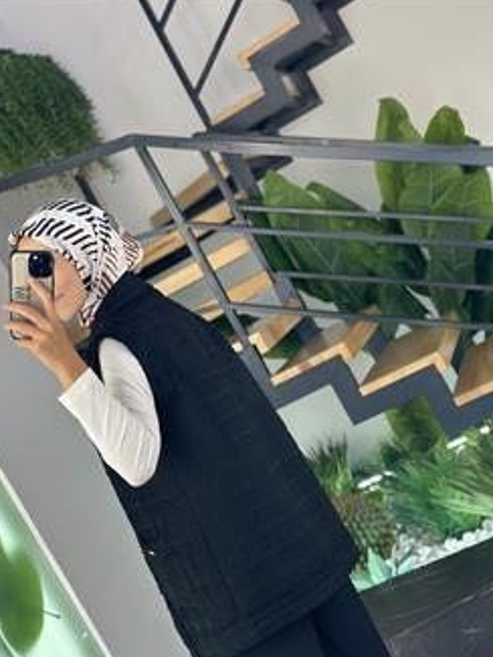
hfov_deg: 24.0
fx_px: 1158
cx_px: 192
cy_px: 409
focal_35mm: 61
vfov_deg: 31.5
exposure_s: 1/199
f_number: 1.78
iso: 80
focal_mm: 6.86
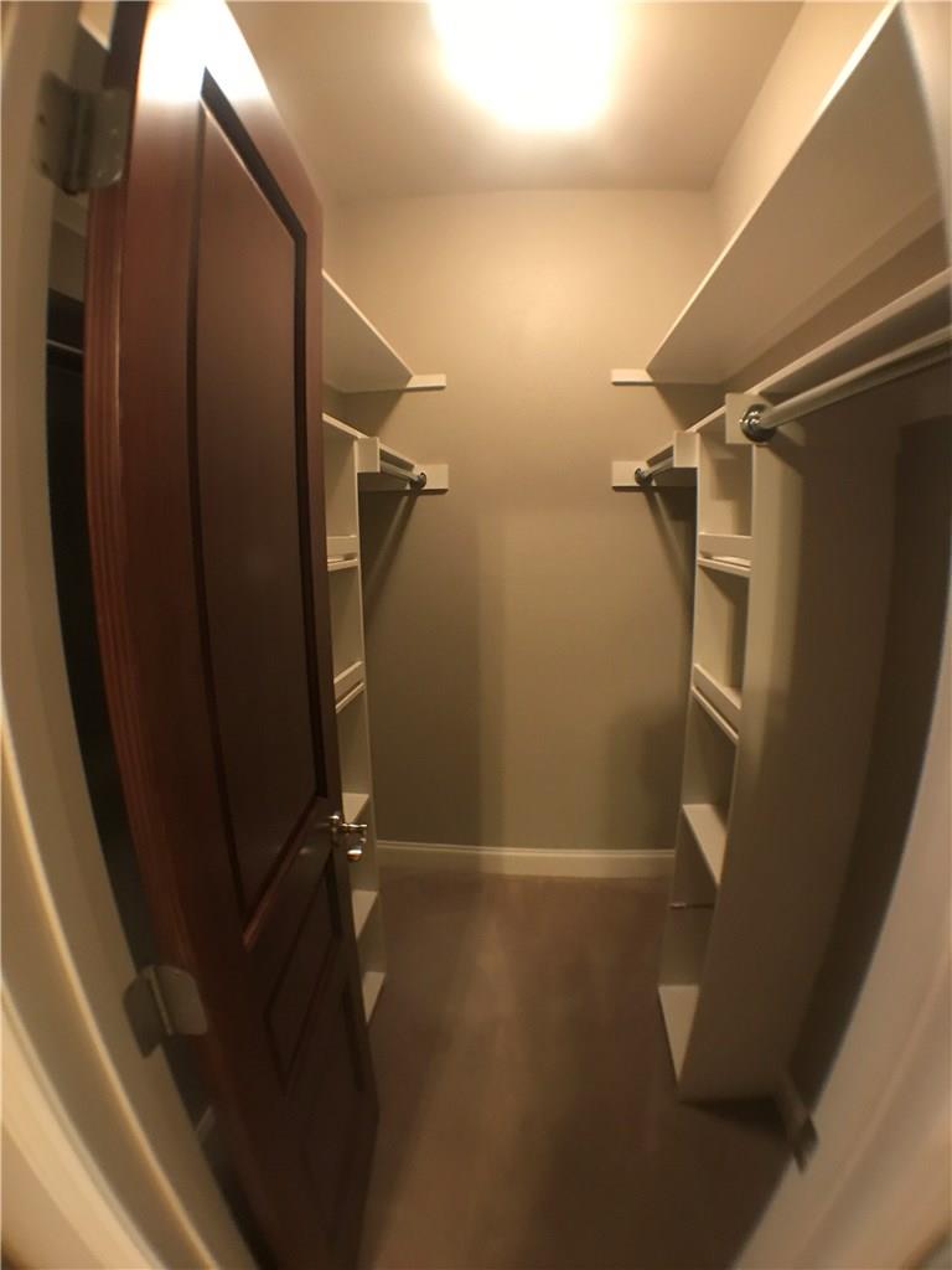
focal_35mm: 28
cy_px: 635
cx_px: 476
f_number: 1.8
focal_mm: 3.99
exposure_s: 1/7
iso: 100
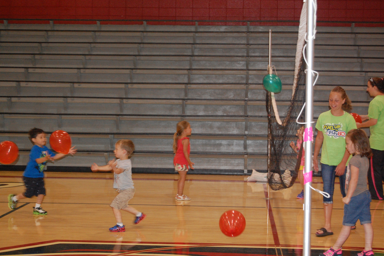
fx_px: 879
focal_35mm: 82
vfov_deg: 16.5
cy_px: 128
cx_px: 192
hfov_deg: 24.6
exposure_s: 1/60
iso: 1400
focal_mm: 55
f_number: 5.6
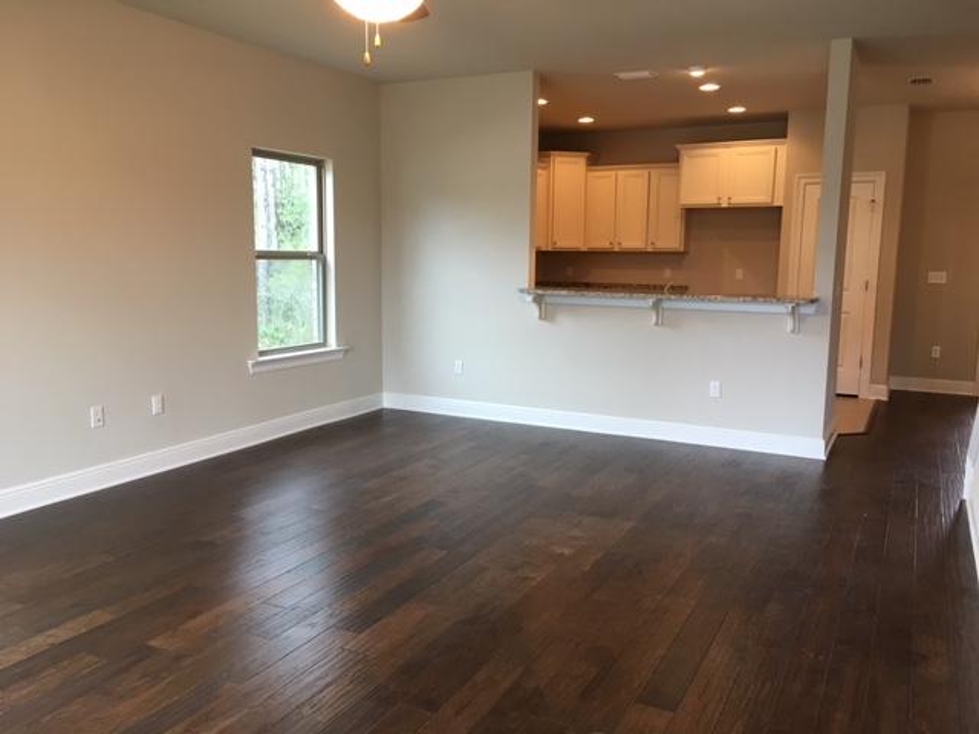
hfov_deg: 61.7
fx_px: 820
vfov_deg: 48.2
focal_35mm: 29
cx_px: 490
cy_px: 367
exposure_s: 1/30
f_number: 2.2
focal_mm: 4.15
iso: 64
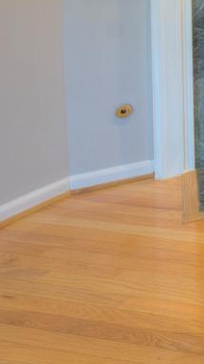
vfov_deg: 26.0
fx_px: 654
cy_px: -122
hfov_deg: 10.3
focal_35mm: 68
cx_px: 666
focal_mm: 12
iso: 100
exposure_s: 1/1.67
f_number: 9
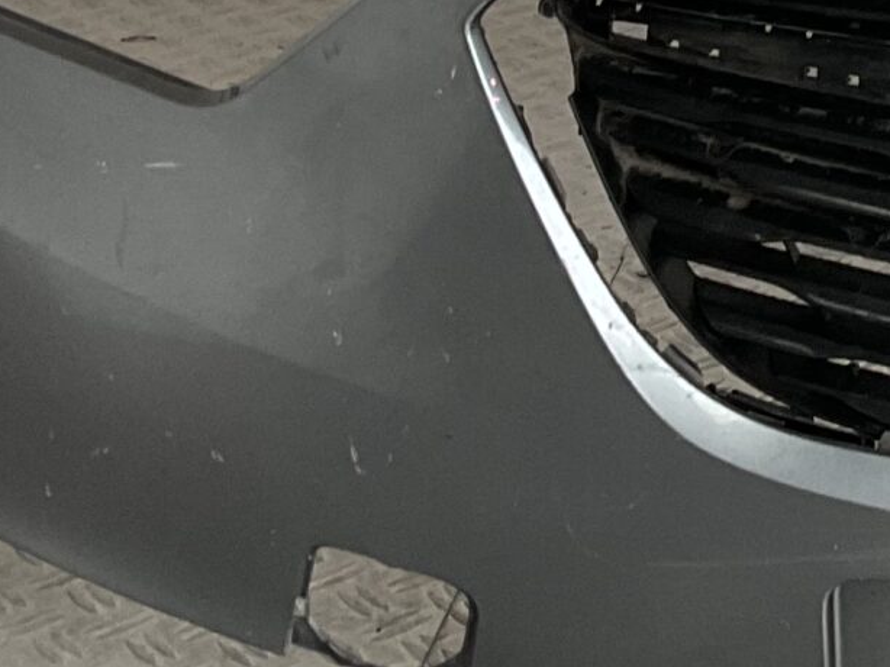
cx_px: 1358
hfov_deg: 15.0
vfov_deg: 11.8
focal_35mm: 121
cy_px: -260
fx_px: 3110
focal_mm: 3
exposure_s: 1/50
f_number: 1.8
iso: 50
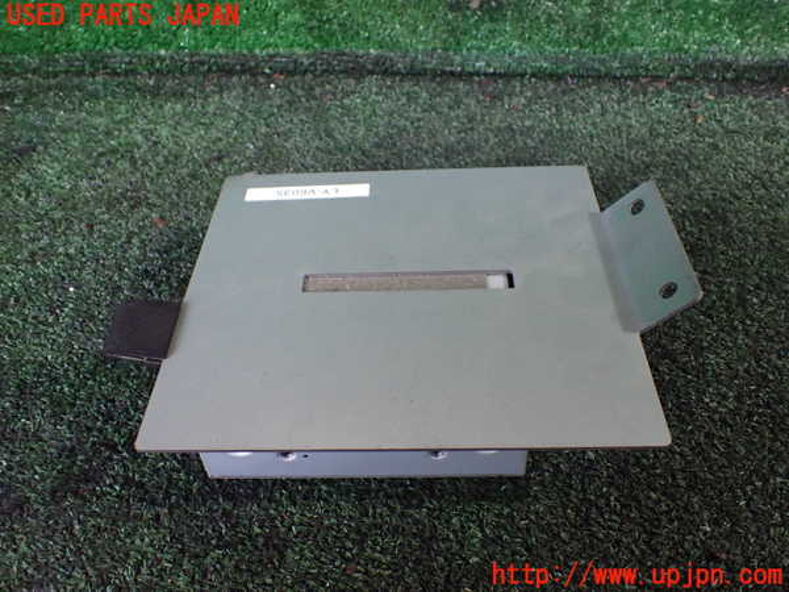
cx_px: 394
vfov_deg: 46.8
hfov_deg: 60.0
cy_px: 296
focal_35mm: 30
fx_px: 684
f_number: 2.3
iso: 800
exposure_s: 1/40
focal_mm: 5.4
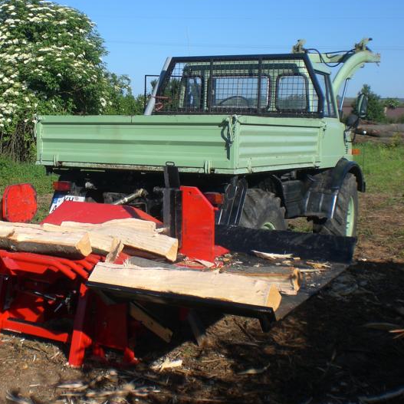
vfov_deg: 33.4
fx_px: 673
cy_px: 207
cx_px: 135
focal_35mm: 51
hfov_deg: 33.1
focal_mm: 6.3
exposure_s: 1/400
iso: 50
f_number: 4.4
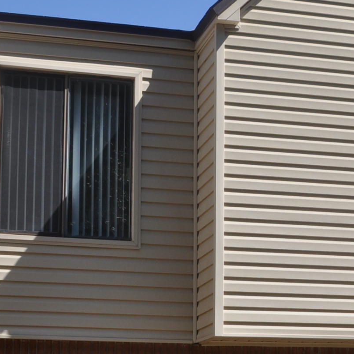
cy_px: 280
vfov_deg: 16.6
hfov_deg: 16.6
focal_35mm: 104
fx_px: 1203
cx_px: 301
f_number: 10
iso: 200
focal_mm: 22
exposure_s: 1/400
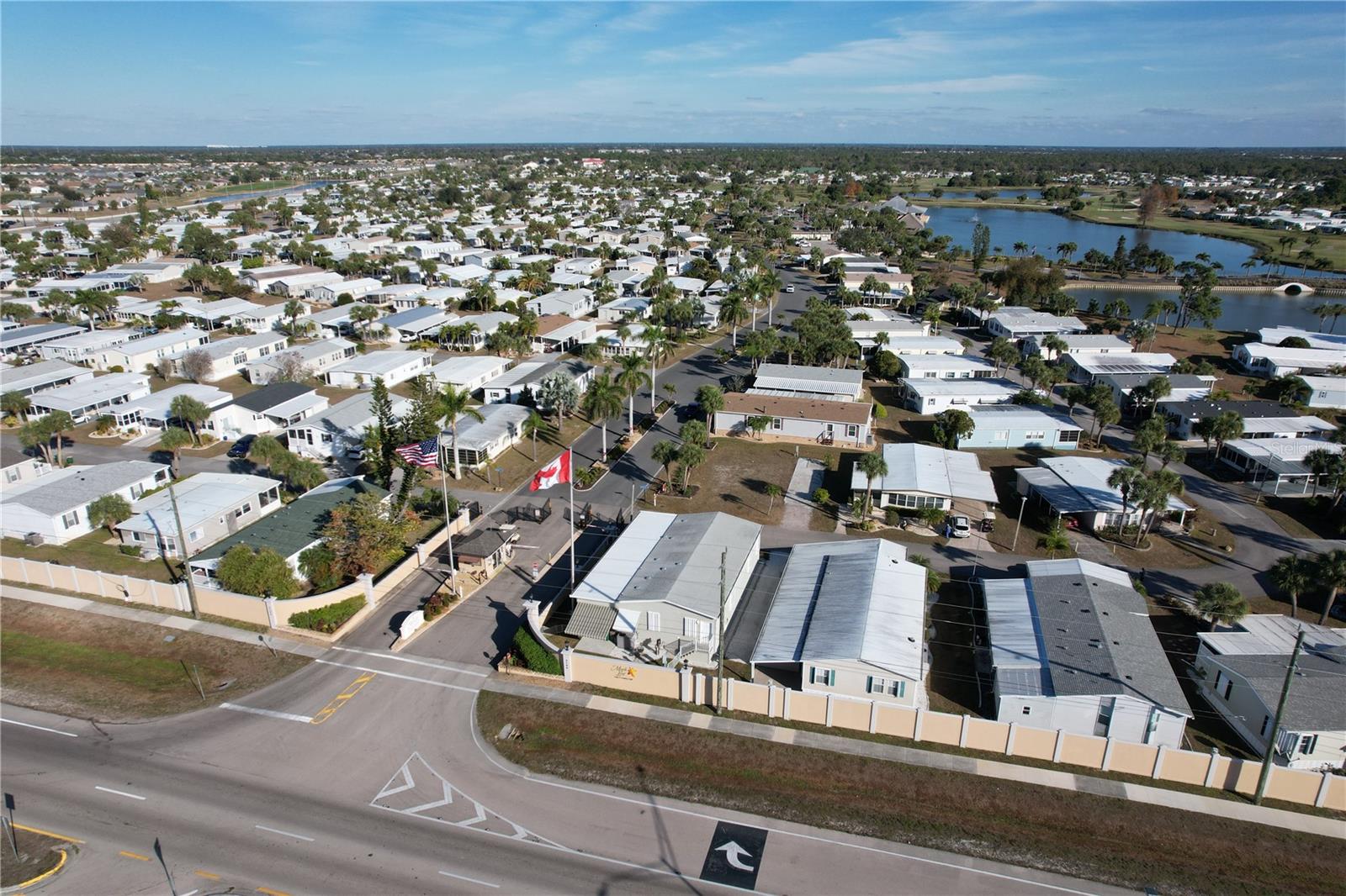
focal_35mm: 22
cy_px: 448
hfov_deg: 78.6
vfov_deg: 57.2
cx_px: 673
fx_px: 822
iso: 120
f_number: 2.8
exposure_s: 1/800
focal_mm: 8.38
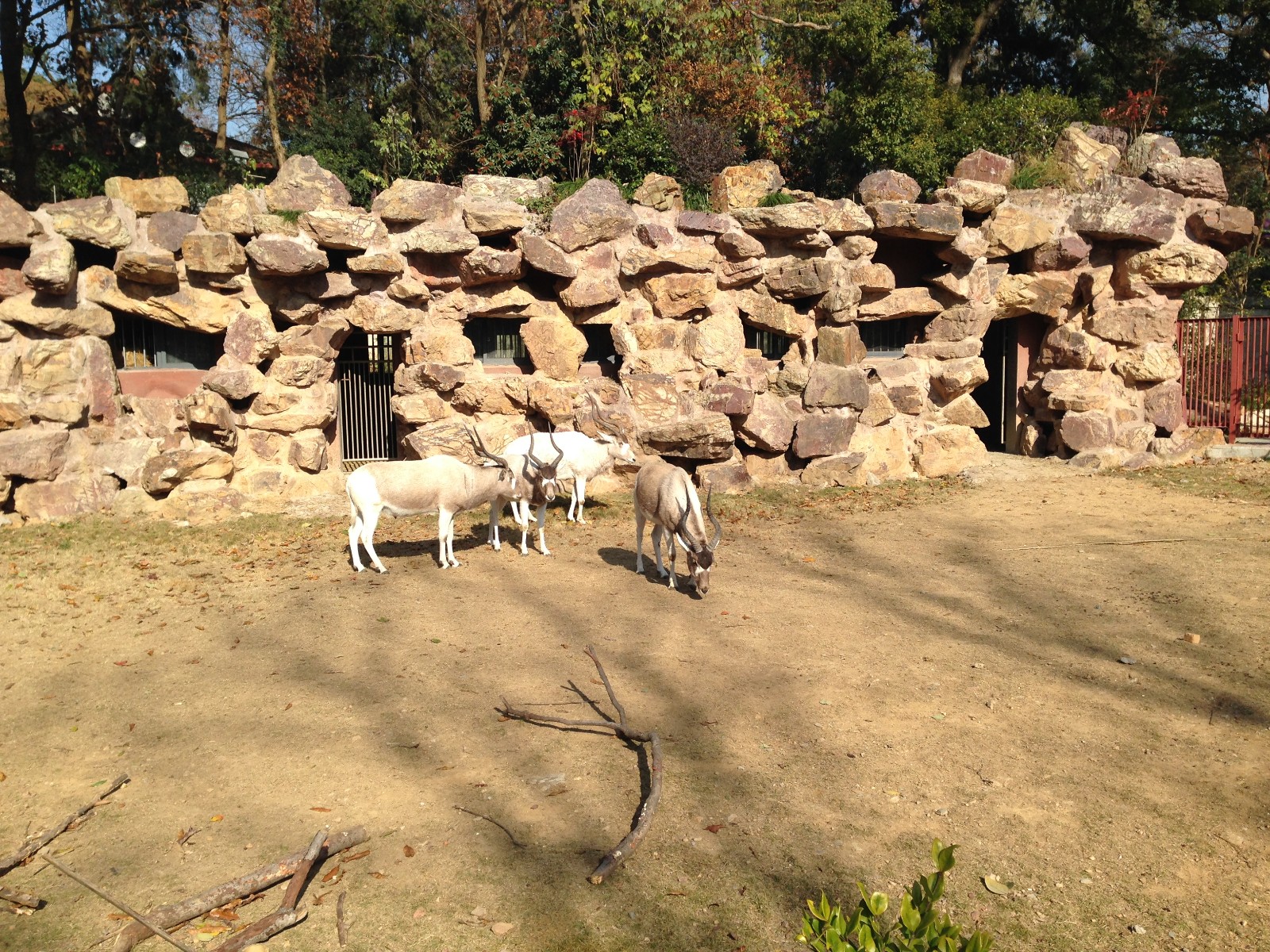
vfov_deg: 42.9
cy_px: 476
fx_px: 1211
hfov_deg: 55.4
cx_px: 635
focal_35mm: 33
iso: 50
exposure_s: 1/1323
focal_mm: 4.12
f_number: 2.4
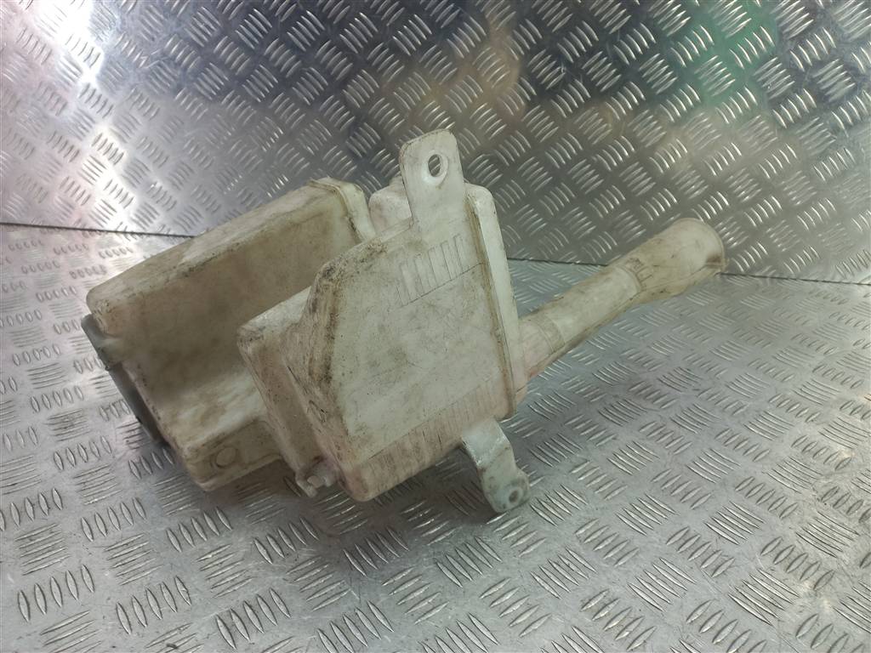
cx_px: 436
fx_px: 629
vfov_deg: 54.9
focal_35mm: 25
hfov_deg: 69.4
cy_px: 326
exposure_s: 1/50
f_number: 1.8
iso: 50
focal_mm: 4.6
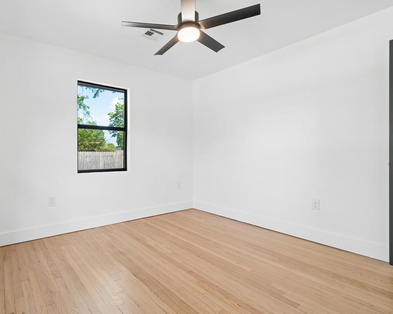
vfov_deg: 70.9
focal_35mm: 19
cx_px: 162
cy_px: 154
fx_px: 221
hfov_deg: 82.5
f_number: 8
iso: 200
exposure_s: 1/15
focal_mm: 16
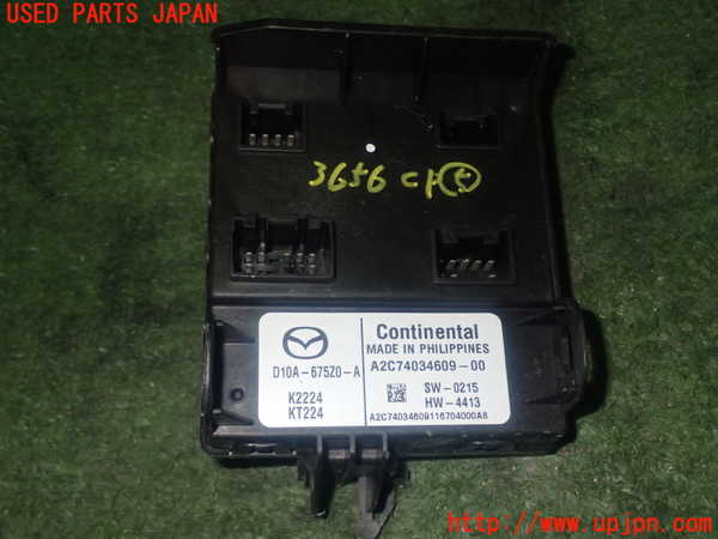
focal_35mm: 44
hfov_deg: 42.9
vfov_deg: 32.9
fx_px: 913
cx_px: 359
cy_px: 270
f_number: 9
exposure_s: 1/40
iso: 400
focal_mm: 7.84
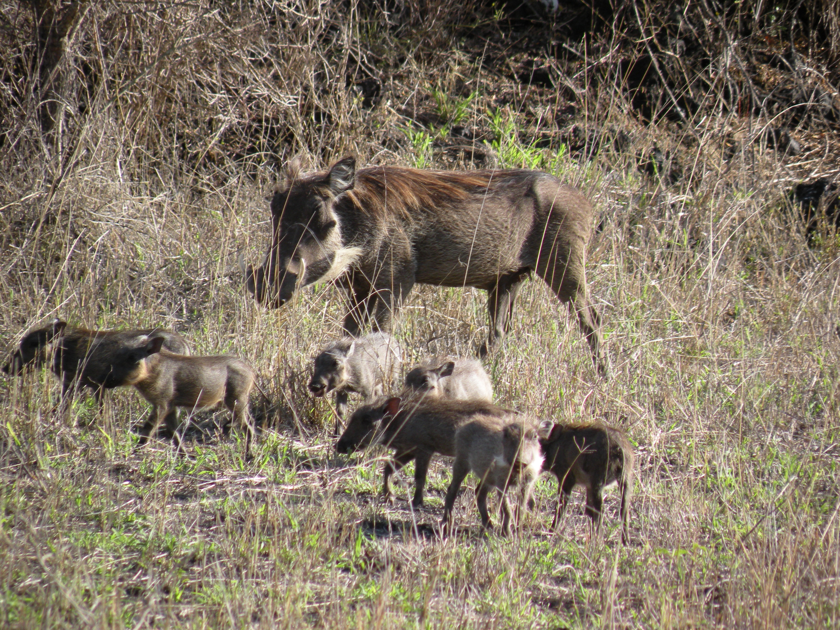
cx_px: 420
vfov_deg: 3.1
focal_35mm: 486
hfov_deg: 4.1
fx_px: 11793
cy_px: 315
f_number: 4.5
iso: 64
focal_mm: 84.2
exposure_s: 1/262
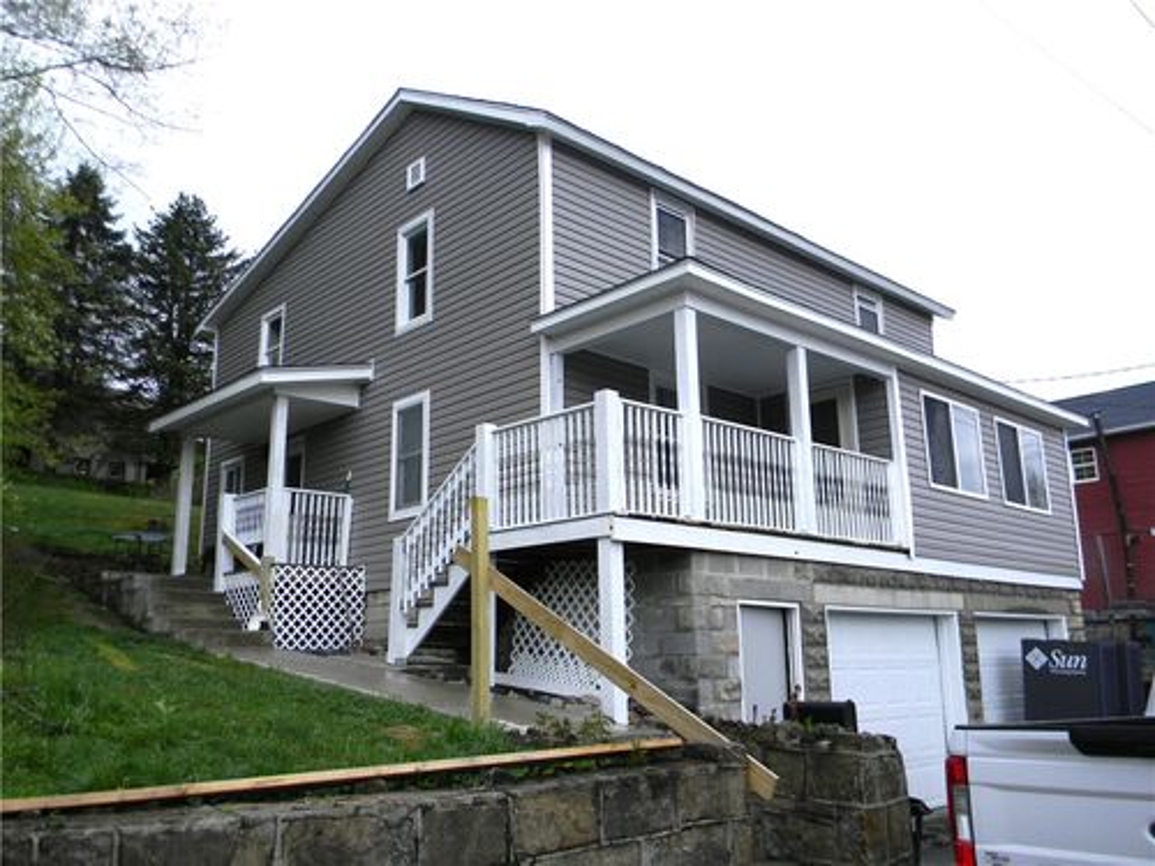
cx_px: 578
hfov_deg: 63.4
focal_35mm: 28
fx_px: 934
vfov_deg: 49.7
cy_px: 433
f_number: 3.5
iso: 80
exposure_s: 1/678
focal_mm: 5
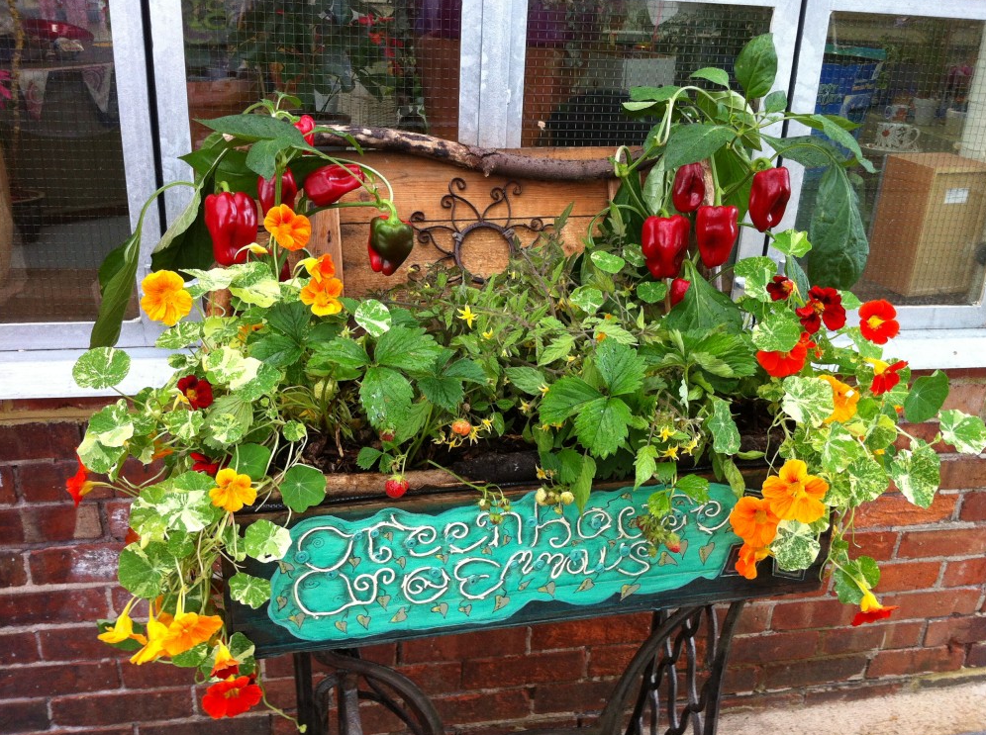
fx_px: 1023
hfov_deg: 51.4
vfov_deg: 39.5
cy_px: 366
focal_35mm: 36
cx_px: 506
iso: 100
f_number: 2.8
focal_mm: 3.85
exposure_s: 1/120
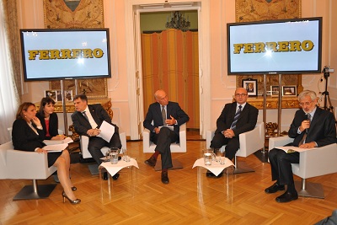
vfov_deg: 48.0
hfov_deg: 67.4
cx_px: 168
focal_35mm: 27
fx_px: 253
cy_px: 112
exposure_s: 1/60
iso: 800
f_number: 3.5
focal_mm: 18
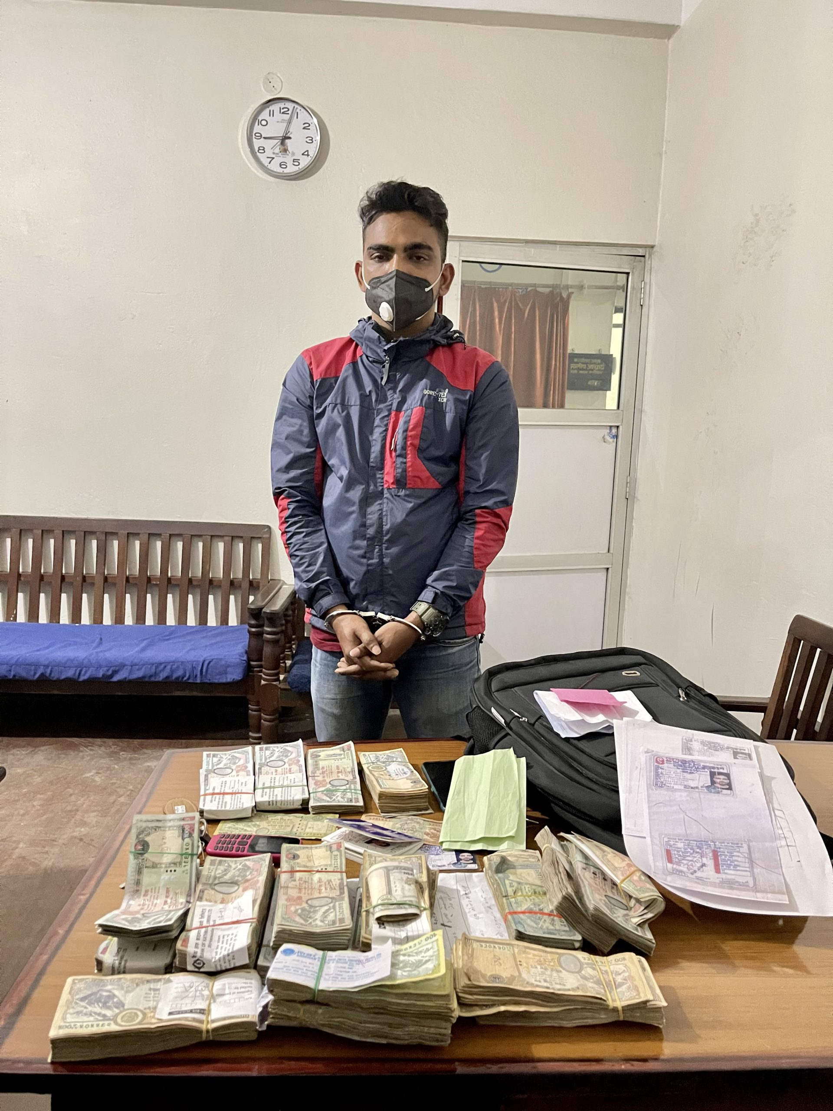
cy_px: 556
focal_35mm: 26
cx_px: 416
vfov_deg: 67.3
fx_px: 834
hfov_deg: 53.1
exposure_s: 1/15
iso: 1600
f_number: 1.6
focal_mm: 5.1
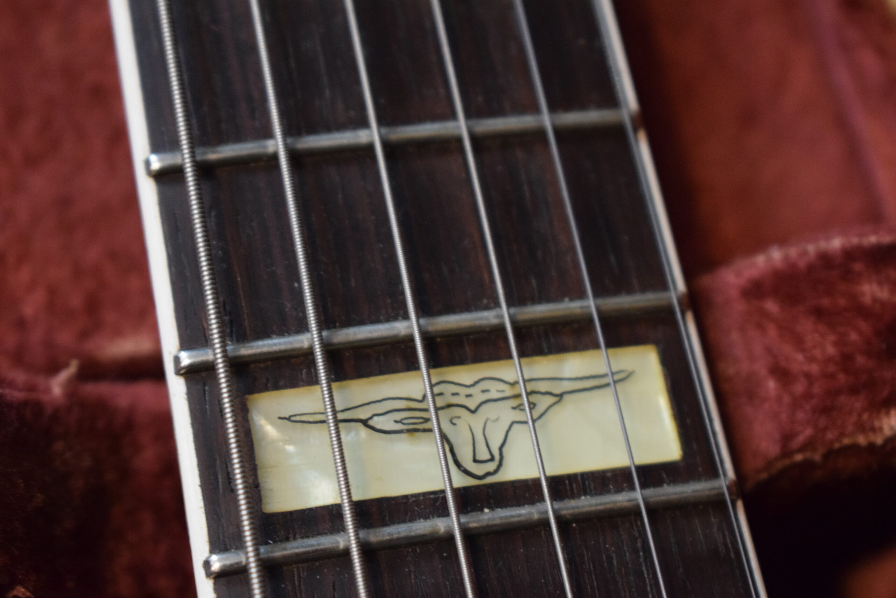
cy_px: 299
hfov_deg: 24.6
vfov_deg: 16.6
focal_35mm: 82
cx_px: 448
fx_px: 2053
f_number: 5.6
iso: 3200
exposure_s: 1/50
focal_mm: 55
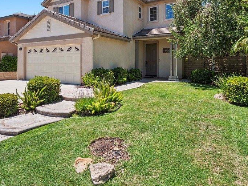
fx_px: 172
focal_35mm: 24
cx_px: 114
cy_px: 49
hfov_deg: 71.5
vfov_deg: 54.4
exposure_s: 1/100
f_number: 8
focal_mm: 8
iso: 200
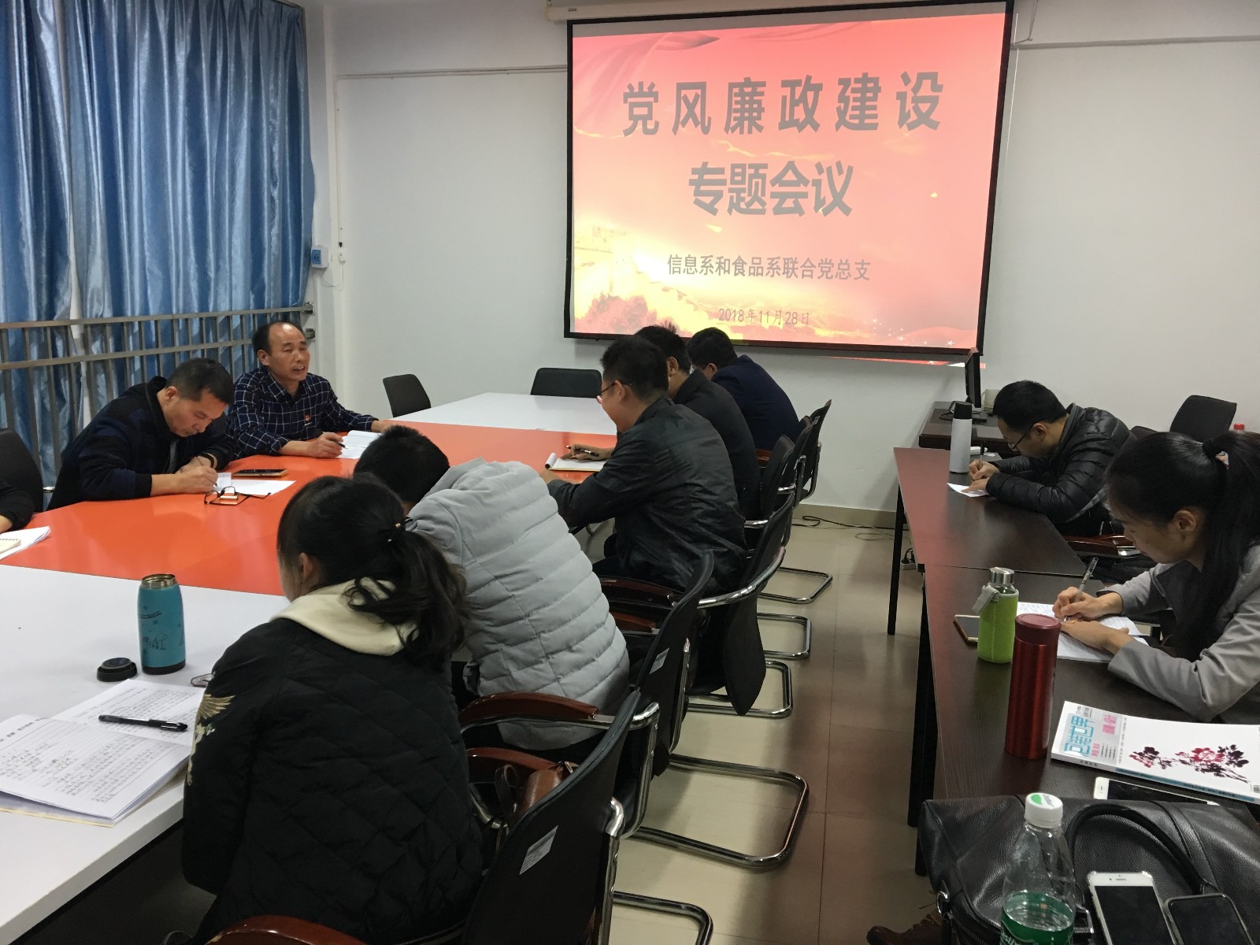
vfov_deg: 48.2
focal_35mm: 29
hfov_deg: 61.7
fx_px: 1056
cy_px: 472
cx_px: 630
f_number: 2.2
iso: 125
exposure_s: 1/33
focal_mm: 4.15
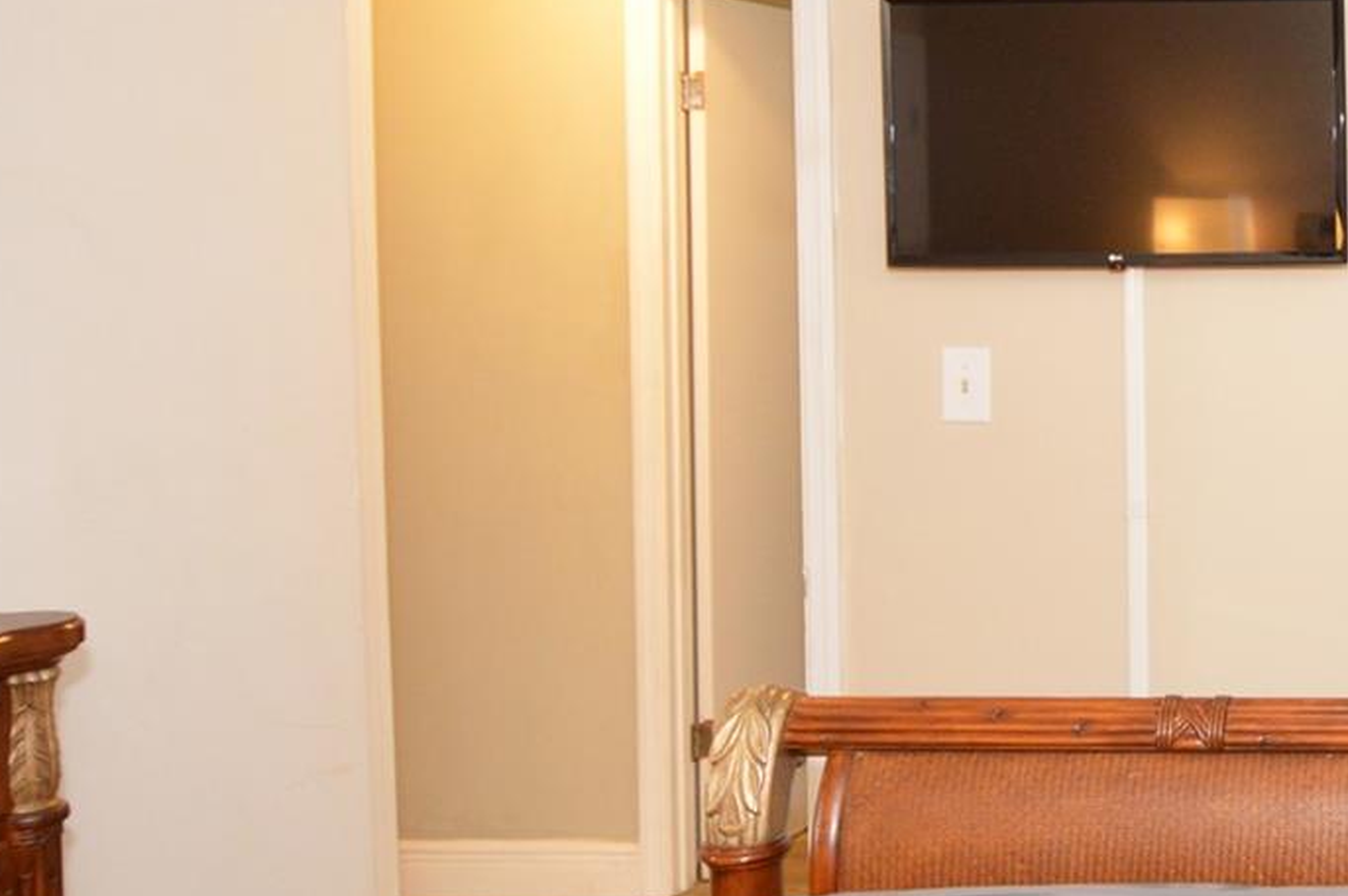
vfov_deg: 31.6
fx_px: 1571
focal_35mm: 42
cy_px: 298
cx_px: 1448
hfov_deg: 39.0
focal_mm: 12
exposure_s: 1/60
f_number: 4
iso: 800
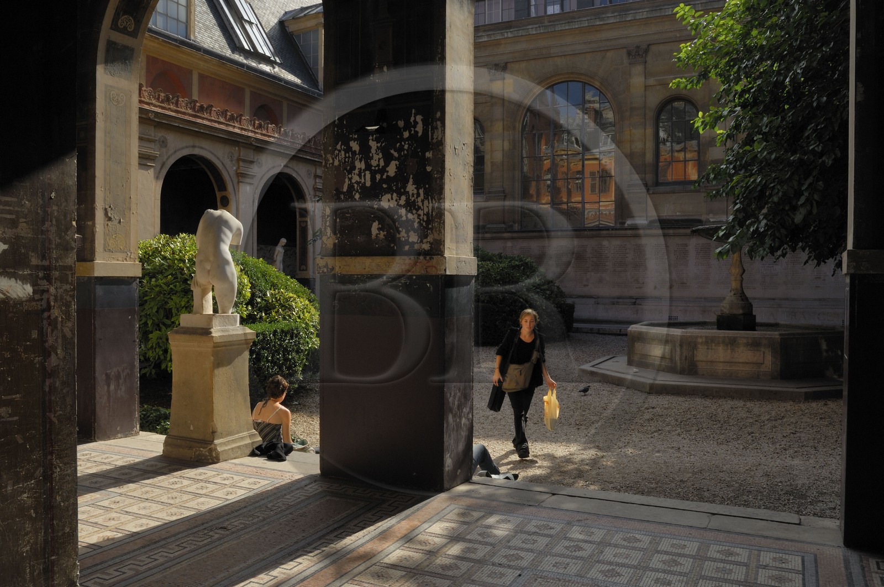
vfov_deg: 43.5
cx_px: 442
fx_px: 736
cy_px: 294
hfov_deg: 62.0
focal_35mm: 30
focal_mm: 20
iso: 100
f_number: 11
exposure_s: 1/100
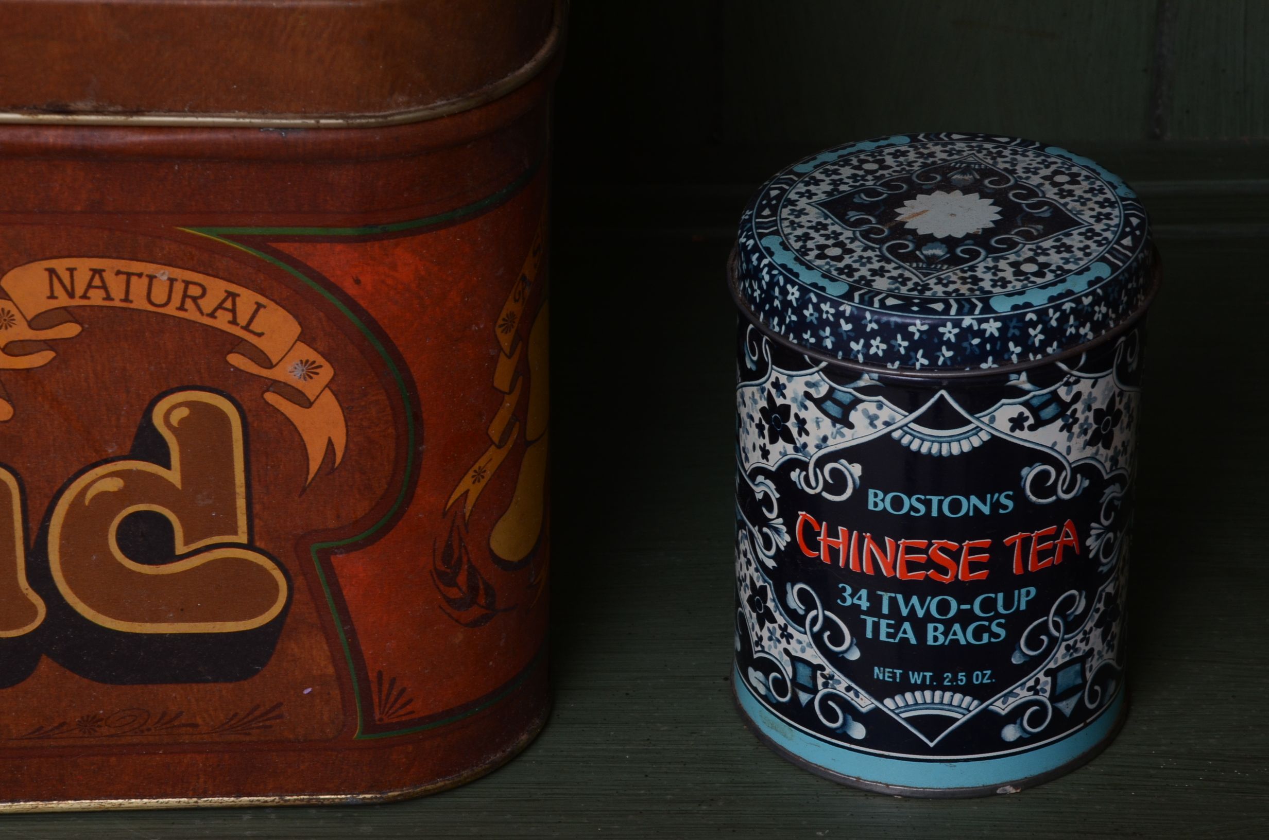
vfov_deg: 8.7
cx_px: 634
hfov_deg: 13.1
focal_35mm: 158
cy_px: 420
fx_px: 5540
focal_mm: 105
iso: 400
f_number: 14
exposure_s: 1/60
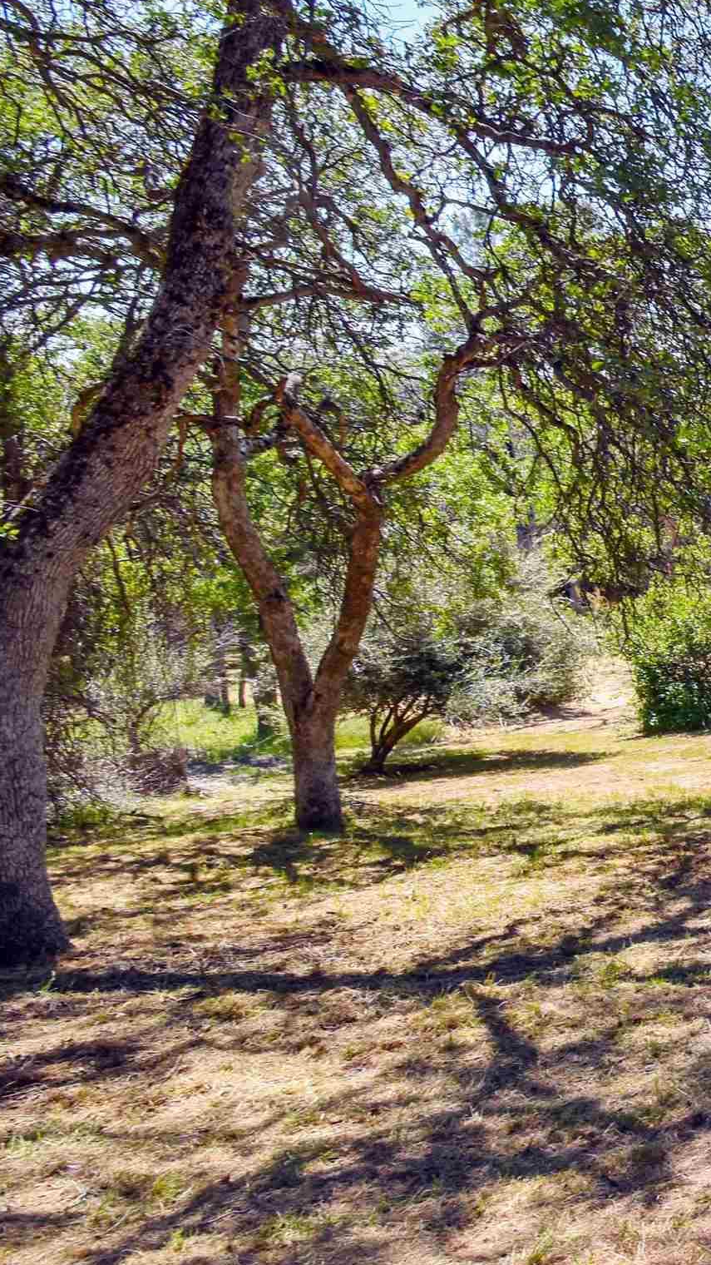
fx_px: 1224
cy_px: 615
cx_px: 1231
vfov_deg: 54.6
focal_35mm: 37
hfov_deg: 22.1
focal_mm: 11.5
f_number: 11
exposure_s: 1/60
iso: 100
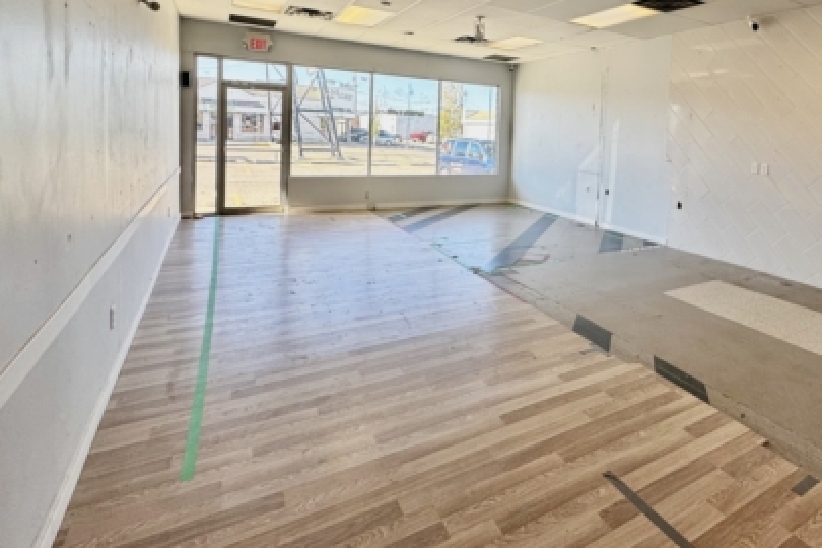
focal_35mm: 21
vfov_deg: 57.4
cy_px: 158
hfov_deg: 78.6
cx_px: 548
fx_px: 479
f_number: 2.2
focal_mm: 2.22
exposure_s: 1/126
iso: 40
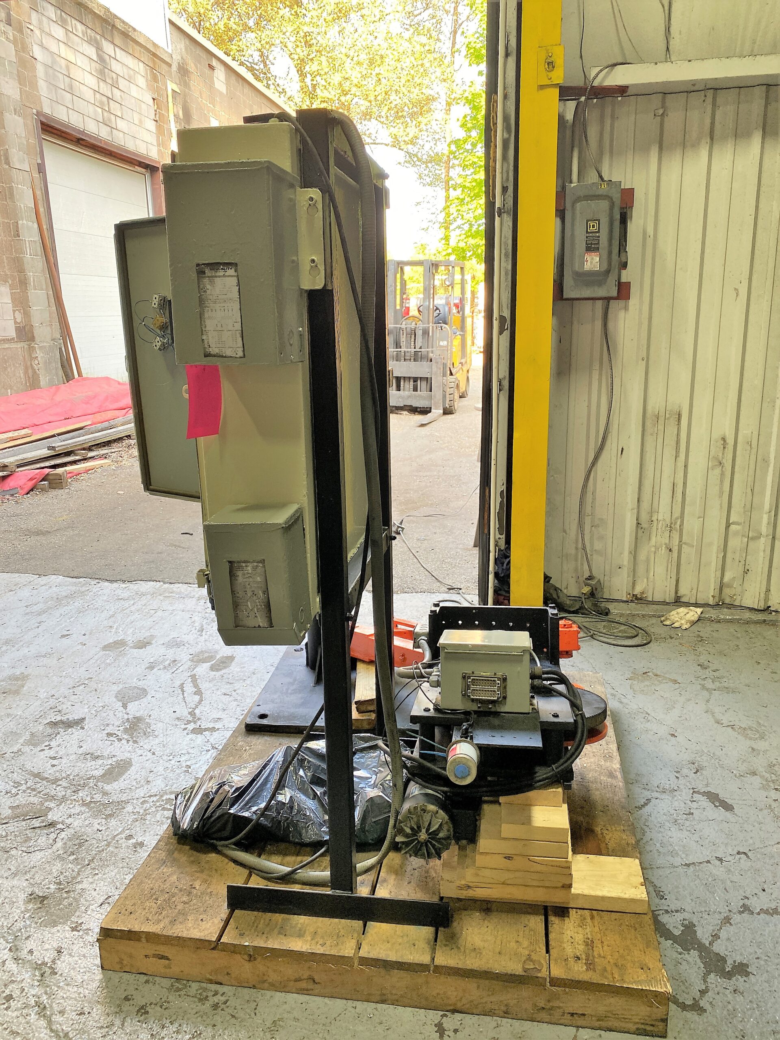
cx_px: 390
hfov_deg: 53.1
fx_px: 781
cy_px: 520
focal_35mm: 26
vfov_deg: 67.3
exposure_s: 1/121
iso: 100
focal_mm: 4.25
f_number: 1.8
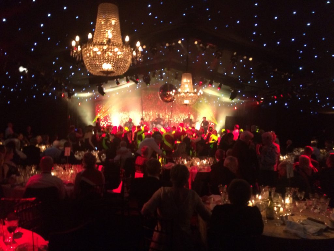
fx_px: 280
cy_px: 126
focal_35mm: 29
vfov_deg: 48.2
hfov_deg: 61.7
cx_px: 167
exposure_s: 1/25
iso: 320
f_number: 2.2
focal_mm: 4.15
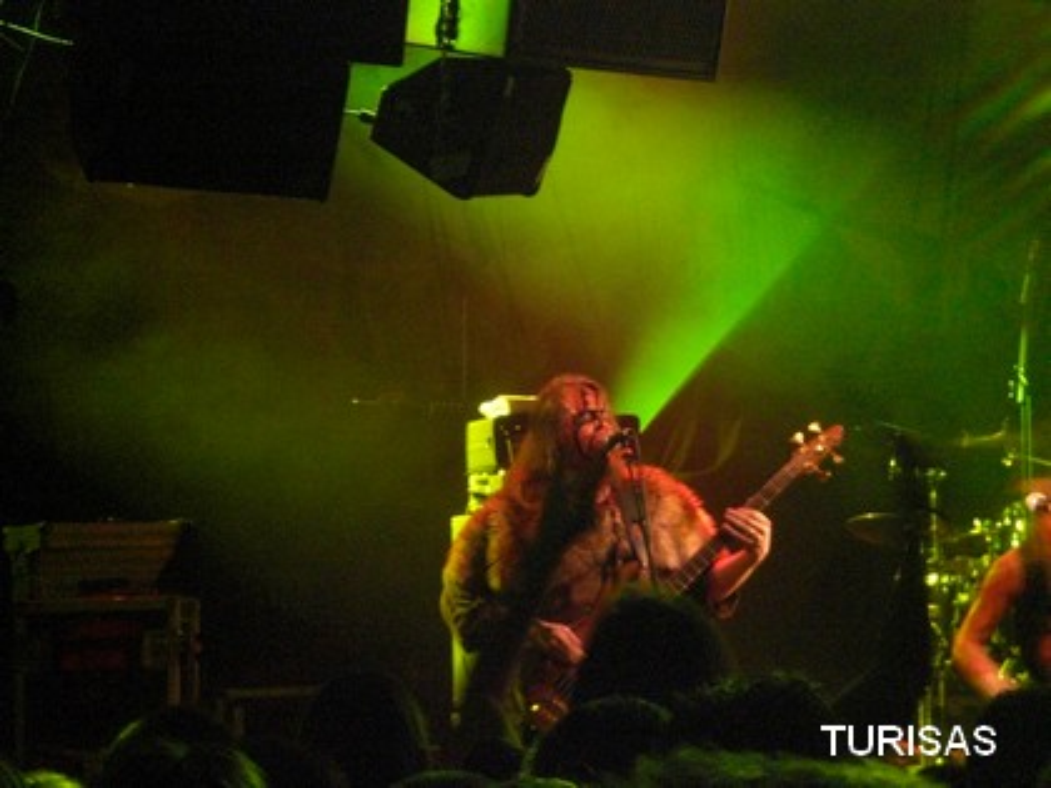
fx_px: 3279
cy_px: 394
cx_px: 526
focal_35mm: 108
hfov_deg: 18.2
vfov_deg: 13.7
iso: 800
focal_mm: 18.9
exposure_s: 1/8
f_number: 5.9
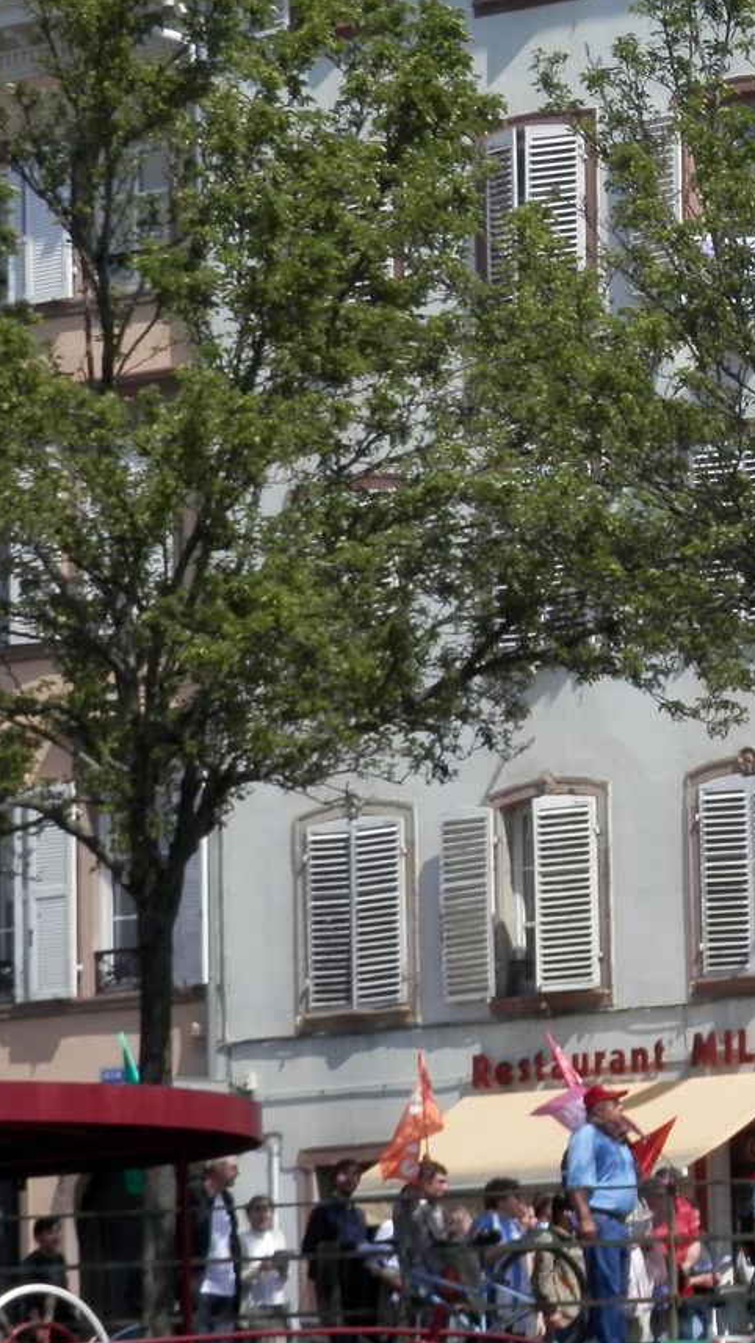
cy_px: 445
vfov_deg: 9.1
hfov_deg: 5.1
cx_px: 1114
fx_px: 8400
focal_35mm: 236
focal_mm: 20.9
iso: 80
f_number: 5.2
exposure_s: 1/500
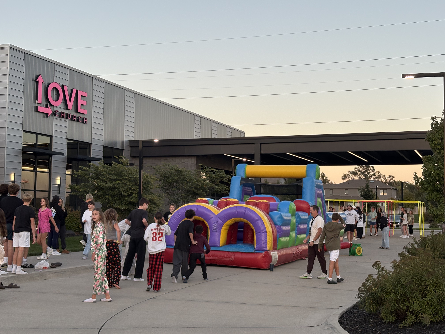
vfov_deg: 28.0
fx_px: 668
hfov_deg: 36.8
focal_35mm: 52
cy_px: 167
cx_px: 222
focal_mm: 5.96
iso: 32
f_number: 1.6
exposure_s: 1/293
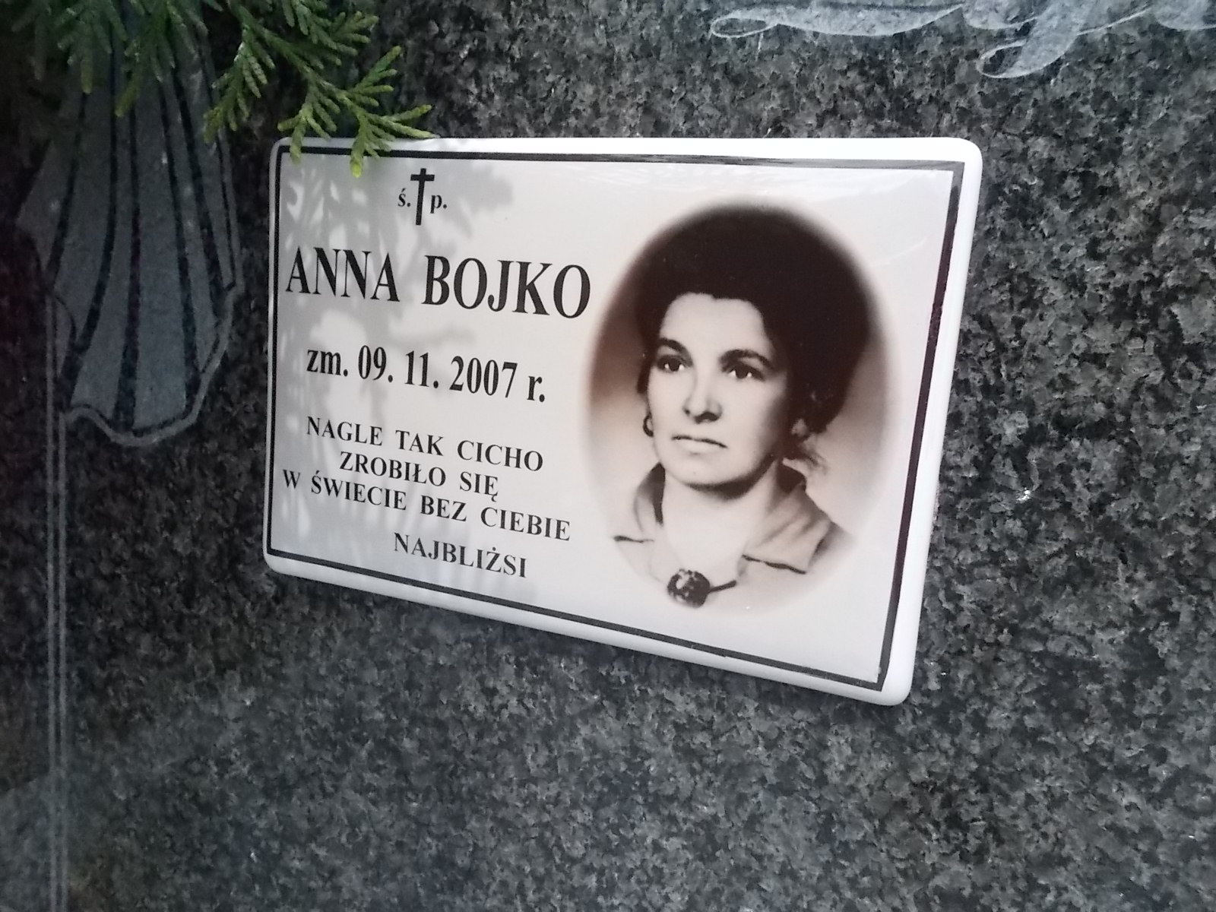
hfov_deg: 67.3
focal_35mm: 26
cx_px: 608
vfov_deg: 53.1
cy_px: 456
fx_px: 913
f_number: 8
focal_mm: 4.6
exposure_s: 1/500
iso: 400
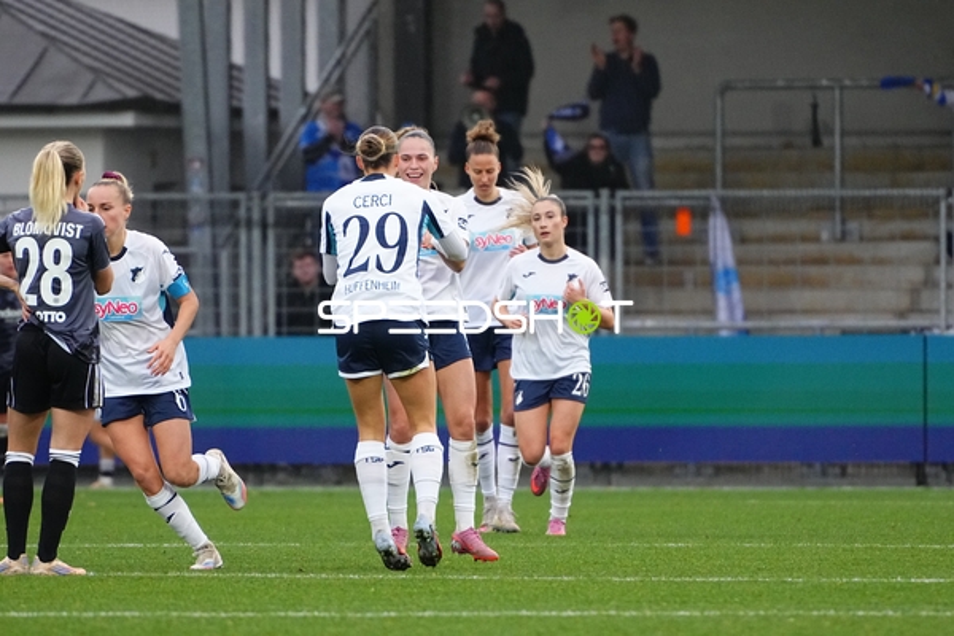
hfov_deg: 3.4
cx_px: 477
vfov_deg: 2.3
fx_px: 15899
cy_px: 318
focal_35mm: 600
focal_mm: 400
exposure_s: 1/1600
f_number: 5.6
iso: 5000
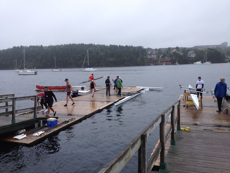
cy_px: 86
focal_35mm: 35
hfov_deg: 52.6
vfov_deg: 40.7
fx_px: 233
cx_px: 115
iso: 64
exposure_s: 1/563
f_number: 2.4
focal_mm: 4.28
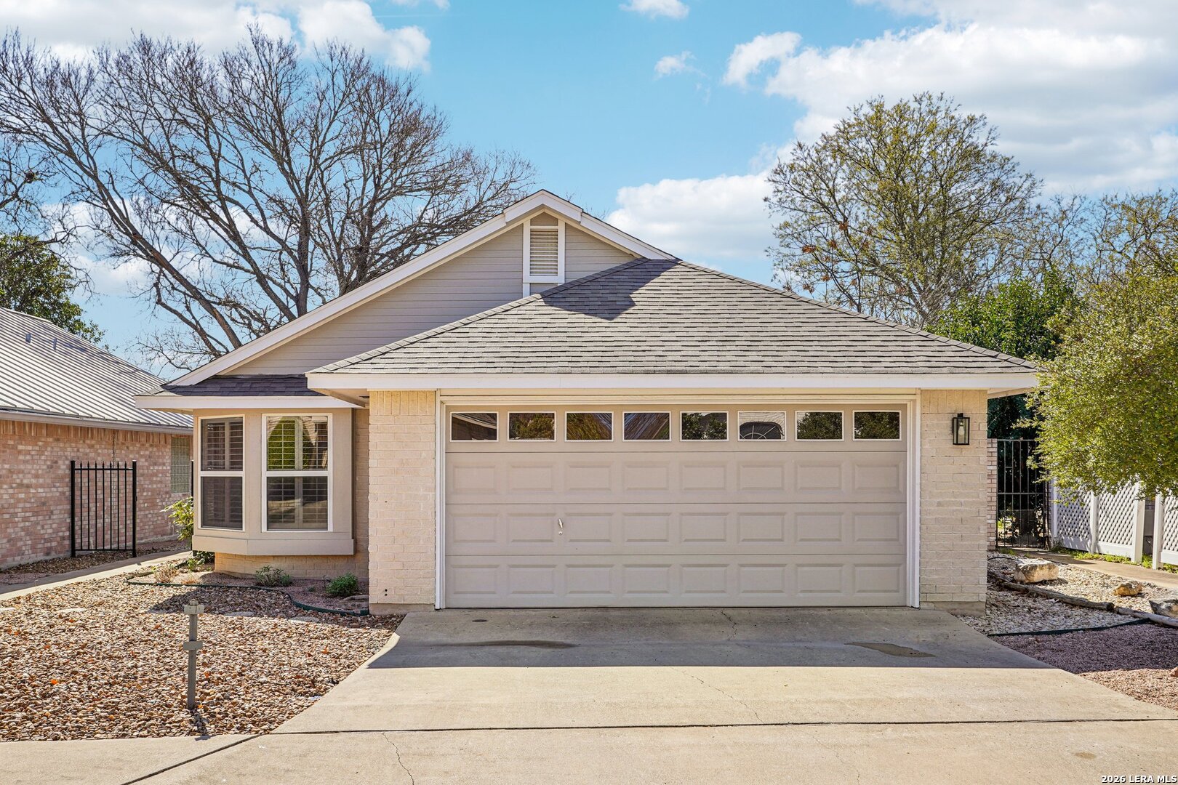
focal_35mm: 35
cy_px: 392
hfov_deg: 54.4
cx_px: 589
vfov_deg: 37.9
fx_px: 1145
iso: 100
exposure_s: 1/250
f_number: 8
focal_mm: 35
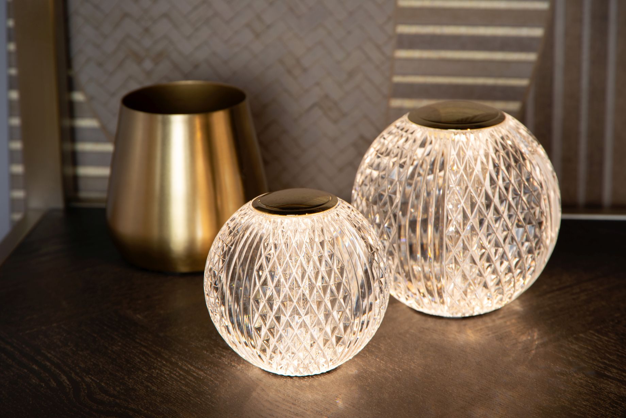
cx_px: 313
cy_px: 209
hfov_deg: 17.1
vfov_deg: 11.4
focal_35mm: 120
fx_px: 2087
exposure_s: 1/20
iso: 200
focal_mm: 120
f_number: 10
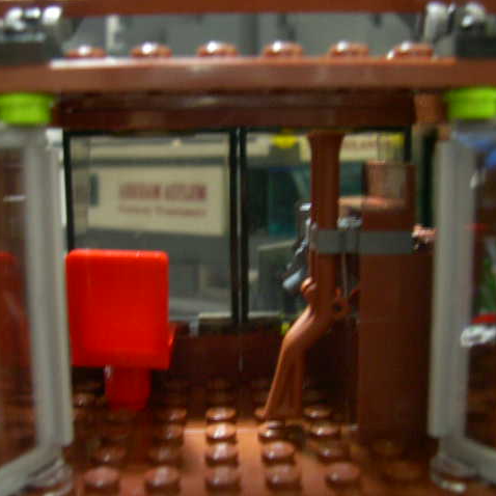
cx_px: 219
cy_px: 248
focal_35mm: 45
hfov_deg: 37.5
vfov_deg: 37.6
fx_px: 729
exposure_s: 1
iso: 400
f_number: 2.8
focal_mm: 8
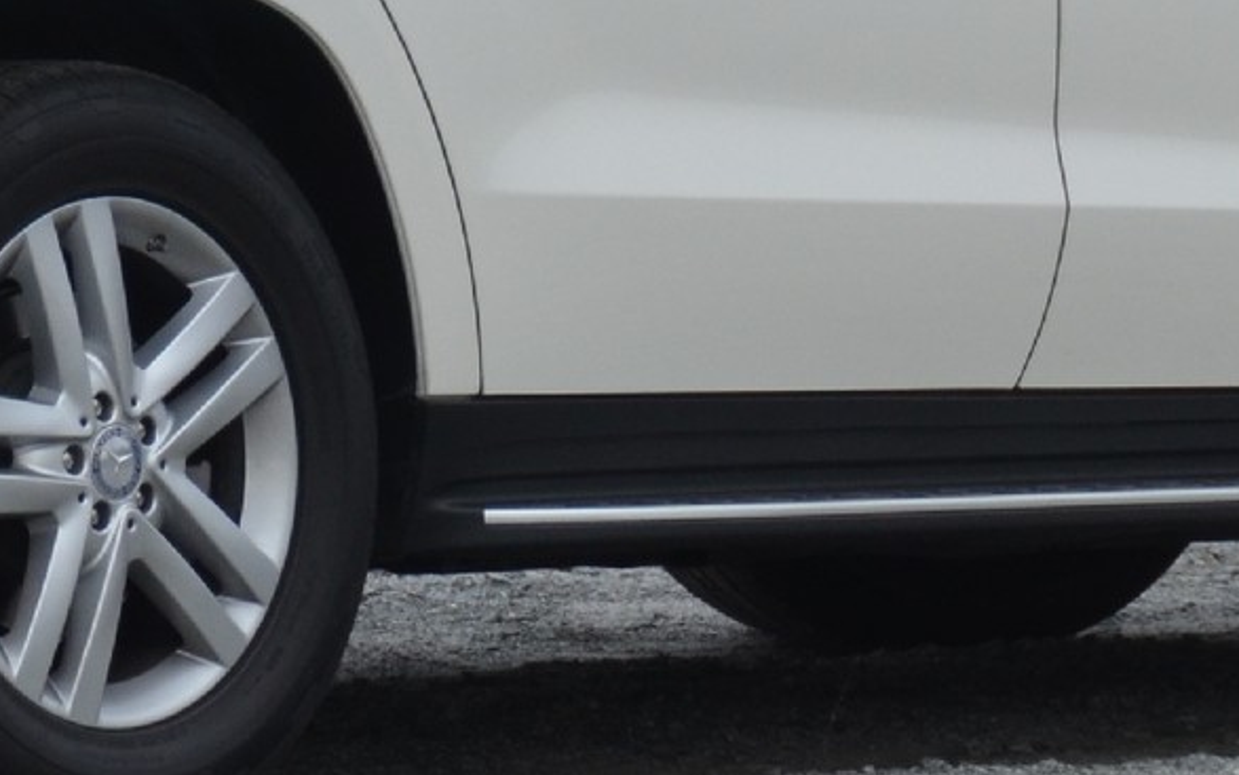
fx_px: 26341
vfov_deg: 1.7
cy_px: -281
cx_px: 355
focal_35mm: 780
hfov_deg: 2.7
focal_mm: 120
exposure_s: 1/1000
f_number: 5.3
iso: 450
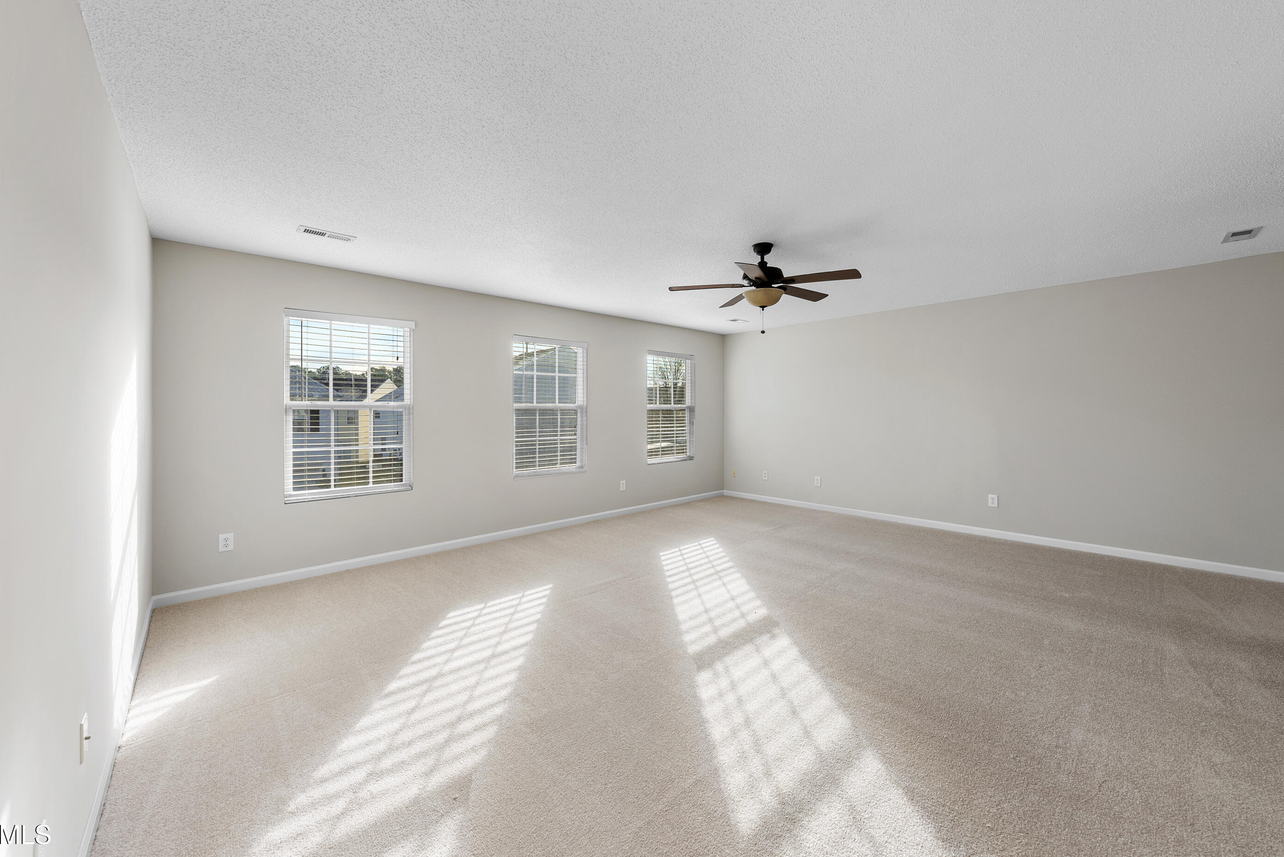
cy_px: 413
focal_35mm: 13
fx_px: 464
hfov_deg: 108.2
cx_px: 676
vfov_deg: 85.5
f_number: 7.1
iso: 320
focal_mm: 12
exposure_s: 1/30
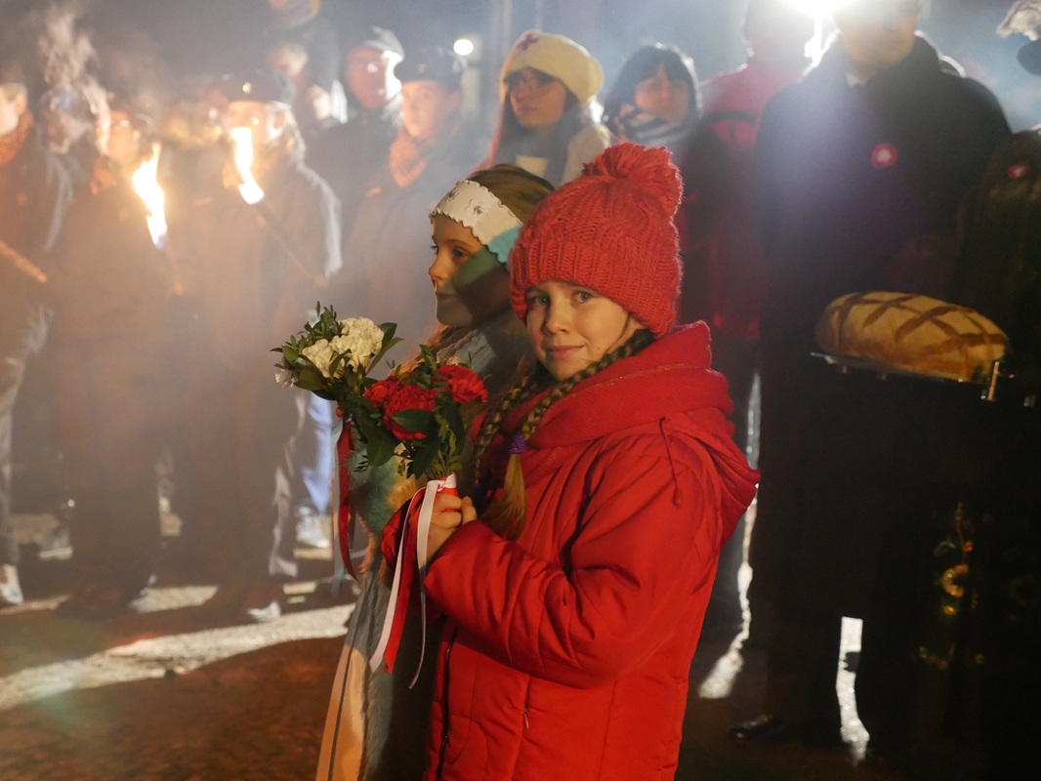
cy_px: 390
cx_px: 520
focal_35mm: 70
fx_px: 2106
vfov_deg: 21.0
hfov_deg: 27.8
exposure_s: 1/25
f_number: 2.8
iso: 3200
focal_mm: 35
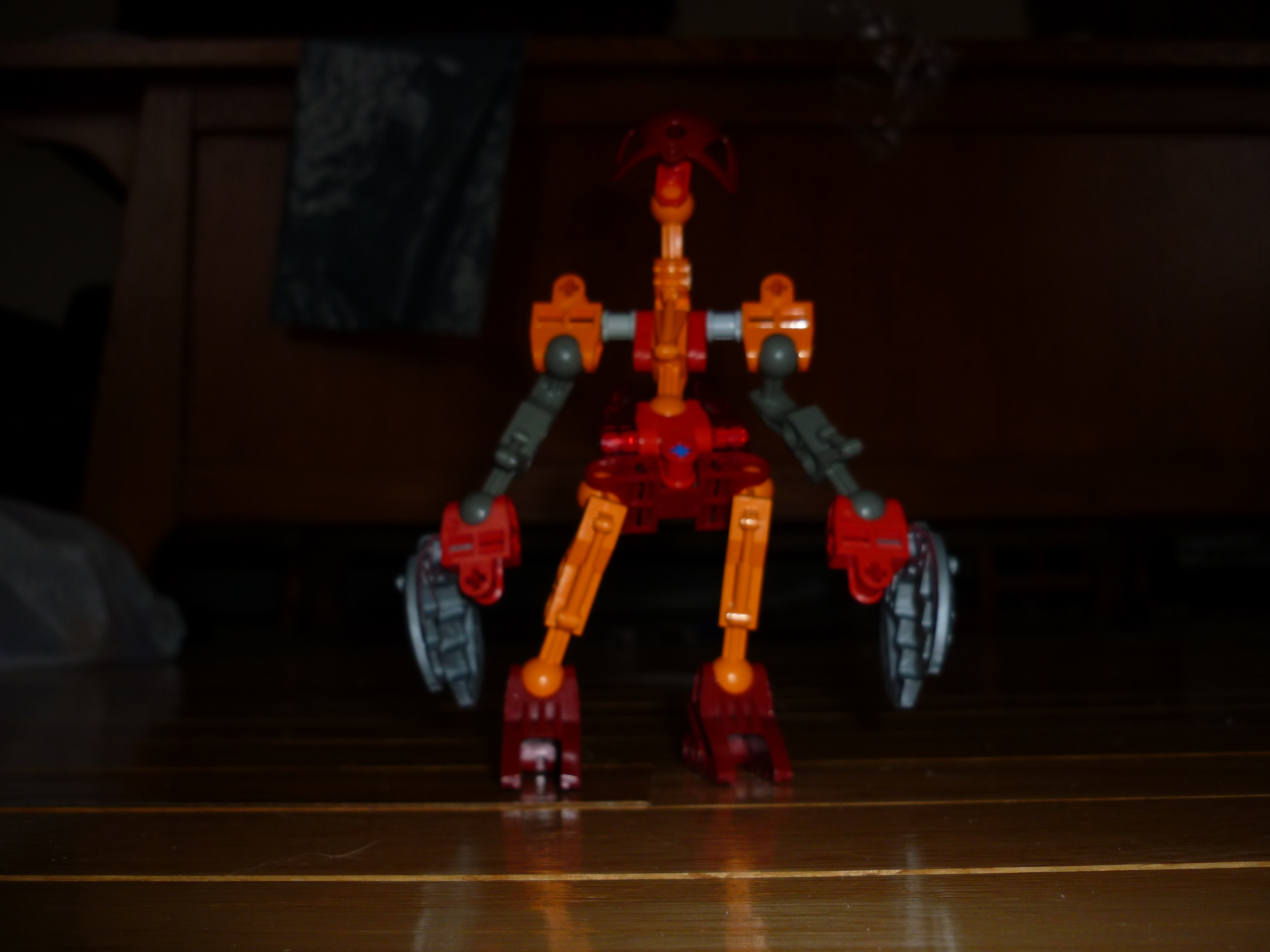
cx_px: 635
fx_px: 1211
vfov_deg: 42.9
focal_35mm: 33
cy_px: 476
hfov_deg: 55.4
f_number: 2.8
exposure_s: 1/125
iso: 100
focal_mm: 5.5
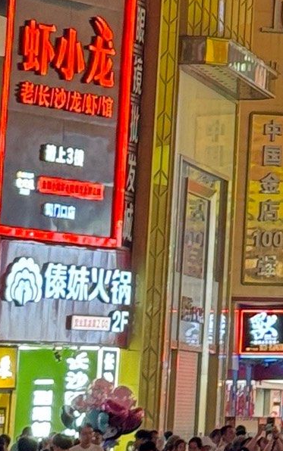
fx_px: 2873
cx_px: 677
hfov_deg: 5.5
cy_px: -289
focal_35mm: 233
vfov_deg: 8.7
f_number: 1.78
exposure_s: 1/60
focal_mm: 6.76
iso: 160
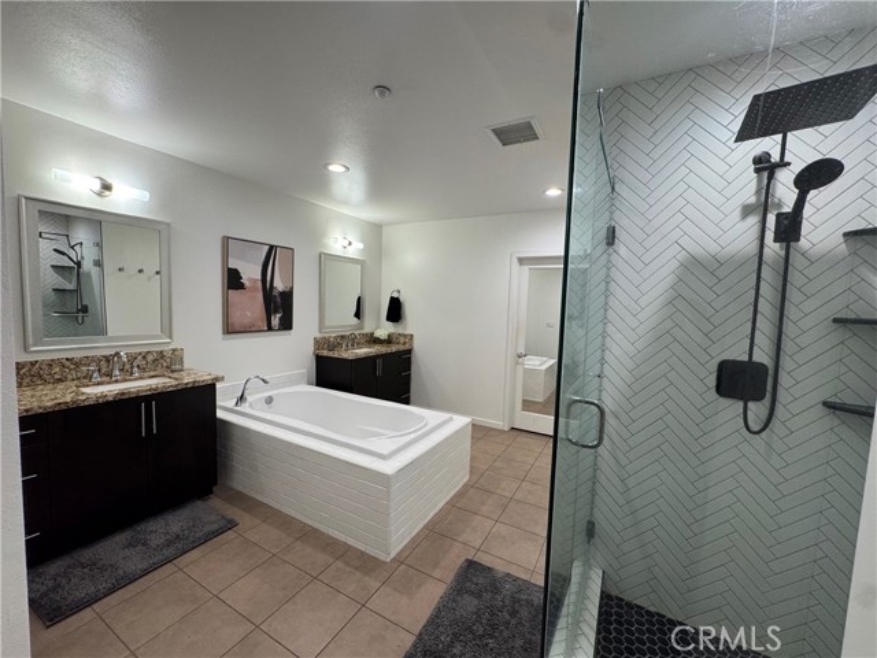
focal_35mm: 14
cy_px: 329
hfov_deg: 102.1
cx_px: 438
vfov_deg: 85.7
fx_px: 355
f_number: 2.2
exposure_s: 1/100
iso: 200
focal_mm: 2.22
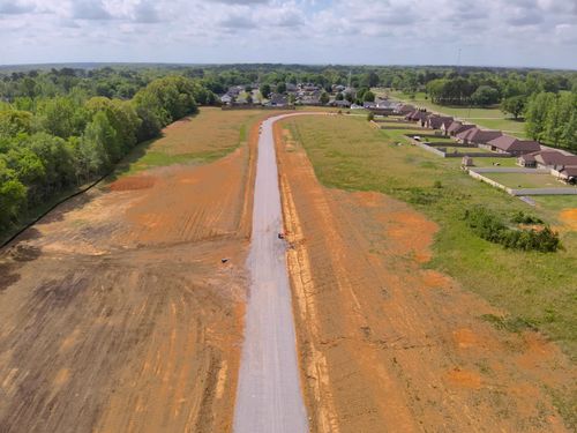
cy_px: 216
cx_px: 288
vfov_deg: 56.8
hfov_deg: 71.6
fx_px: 400
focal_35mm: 24
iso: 100
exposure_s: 1/800
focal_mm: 4.4
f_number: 2.8
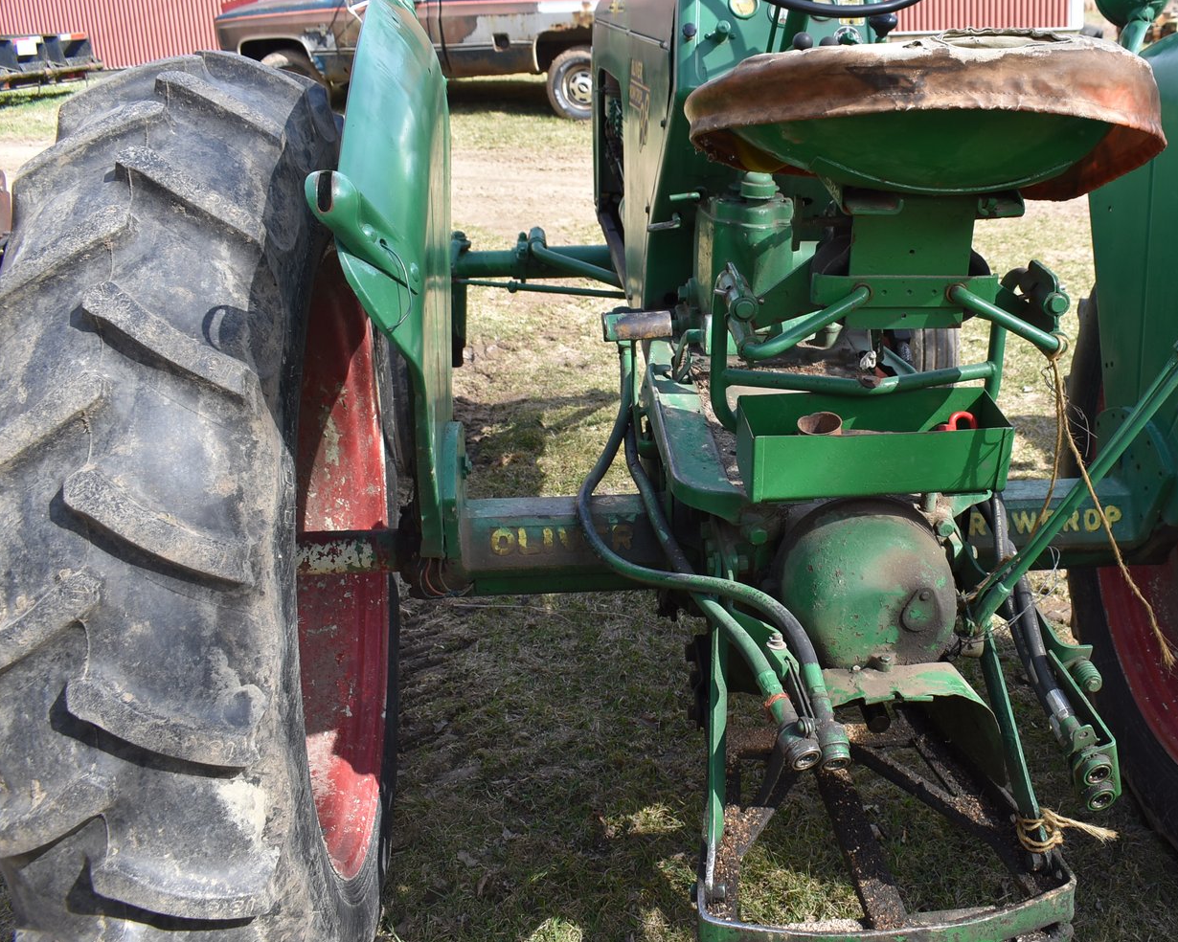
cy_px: 434
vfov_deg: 42.2
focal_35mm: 35
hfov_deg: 50.7
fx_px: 1220
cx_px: 780
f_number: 5.6
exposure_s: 1/250
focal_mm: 18
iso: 200
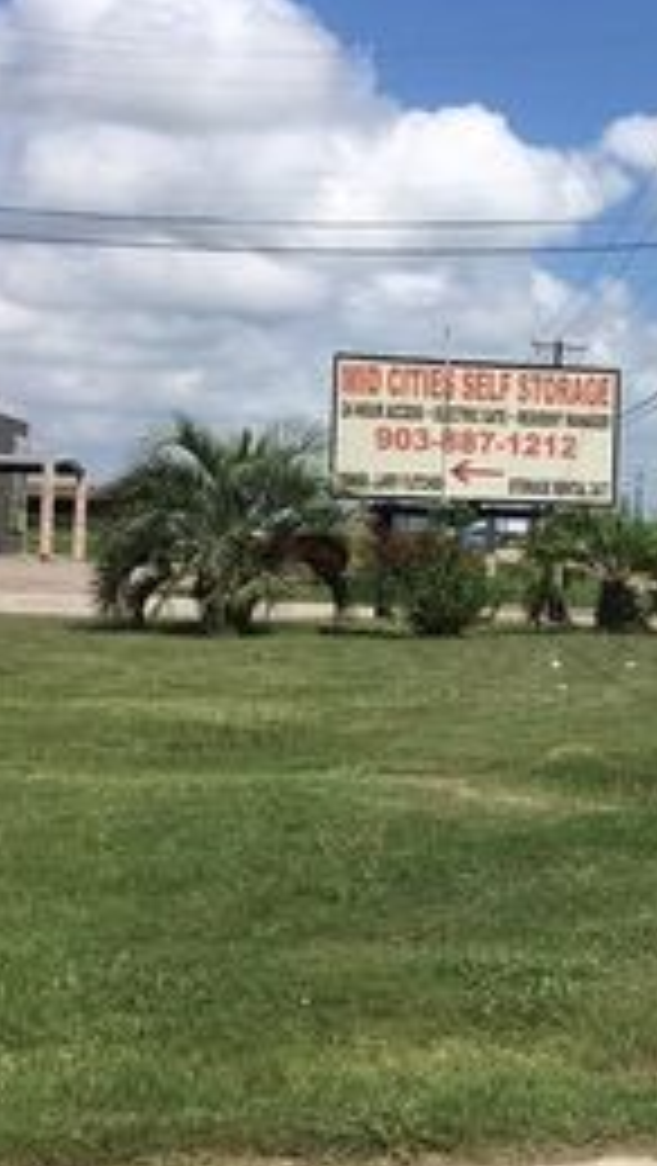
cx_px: 864
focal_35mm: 61
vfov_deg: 34.2
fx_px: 1886
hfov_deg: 18.3
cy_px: 475
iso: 25
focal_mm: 4.15
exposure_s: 1/2849
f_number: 2.2
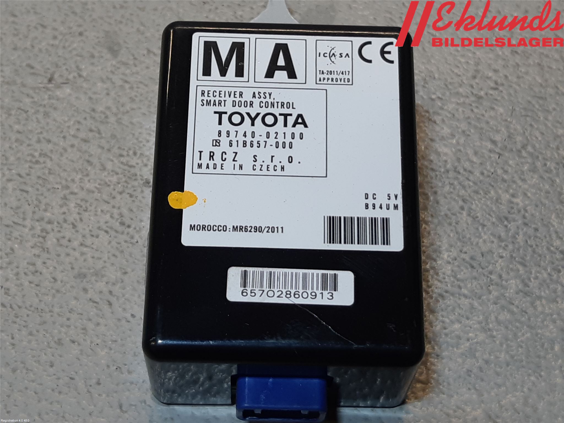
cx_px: 282
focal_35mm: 26
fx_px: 424
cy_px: 212
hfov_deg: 67.3
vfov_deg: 53.1
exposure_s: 1/100
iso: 50
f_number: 1.7
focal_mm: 3.93
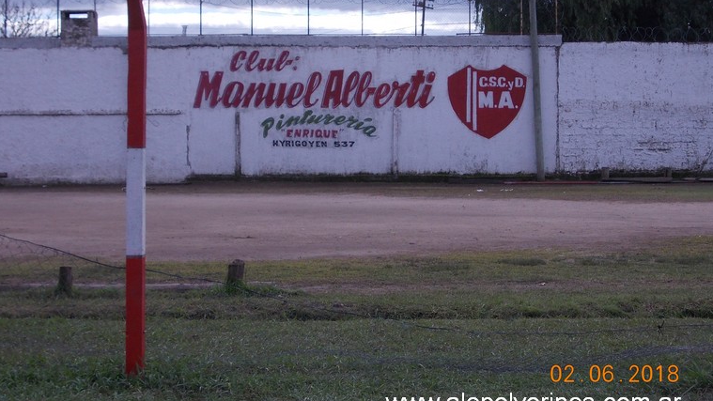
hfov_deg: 27.2
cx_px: 356
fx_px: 1475
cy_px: 168
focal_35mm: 78
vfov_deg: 15.5
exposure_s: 1/500
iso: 80
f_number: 4.3
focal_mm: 10
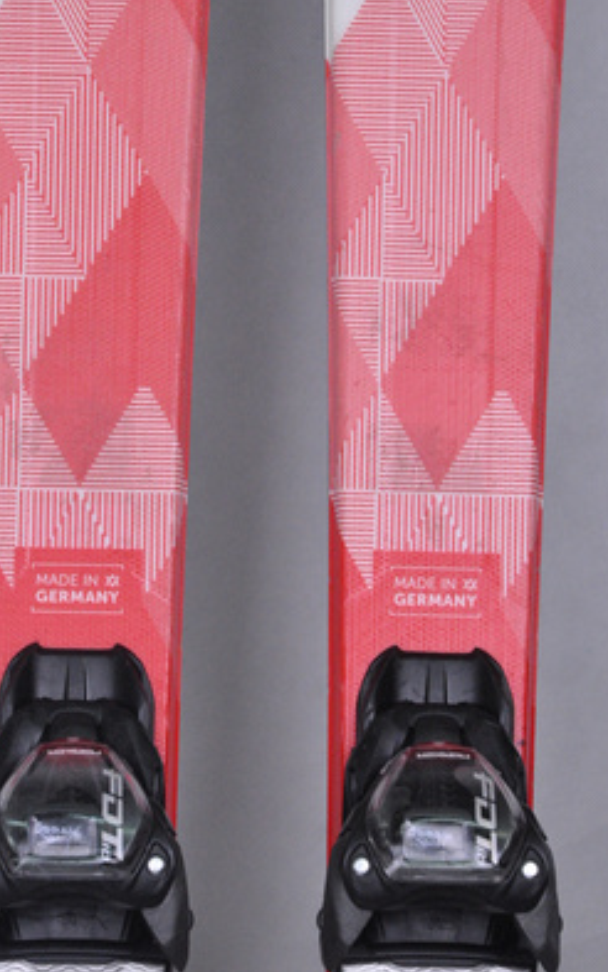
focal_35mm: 184
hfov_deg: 7.2
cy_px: 458
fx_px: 4862
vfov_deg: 11.4
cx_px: 261
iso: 3200
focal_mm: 105
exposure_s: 1/125
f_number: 9.5
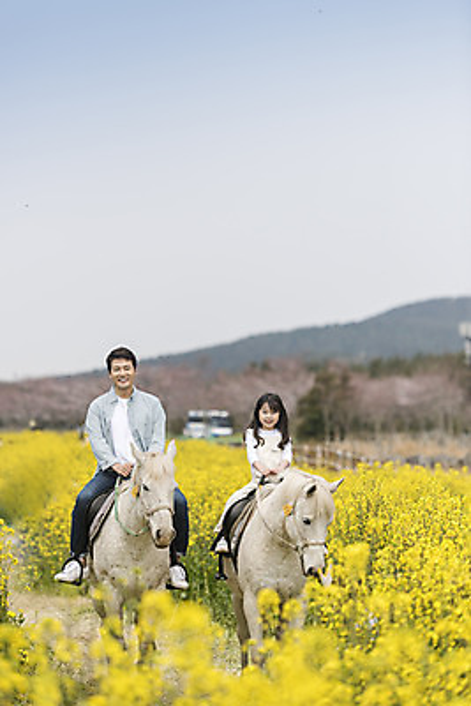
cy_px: 353
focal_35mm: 122
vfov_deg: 16.8
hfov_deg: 11.2
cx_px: 236
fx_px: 2392
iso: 250
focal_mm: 122
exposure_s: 1/2500
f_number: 2.8
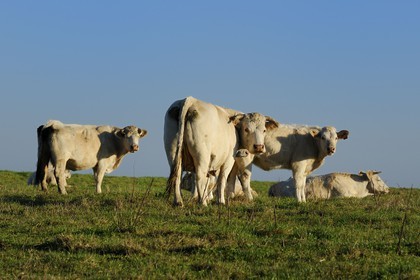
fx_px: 2333
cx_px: 210
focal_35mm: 200
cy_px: 140
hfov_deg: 10.3
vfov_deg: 6.9
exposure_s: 1/400
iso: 200
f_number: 11
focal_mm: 200
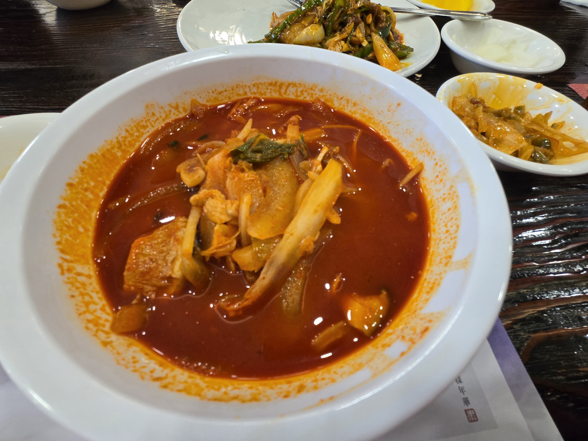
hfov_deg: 106.2
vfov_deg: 89.9
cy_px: 220
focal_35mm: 13
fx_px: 221
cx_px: 294
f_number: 2.2
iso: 80
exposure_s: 1/60.2
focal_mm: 1.7
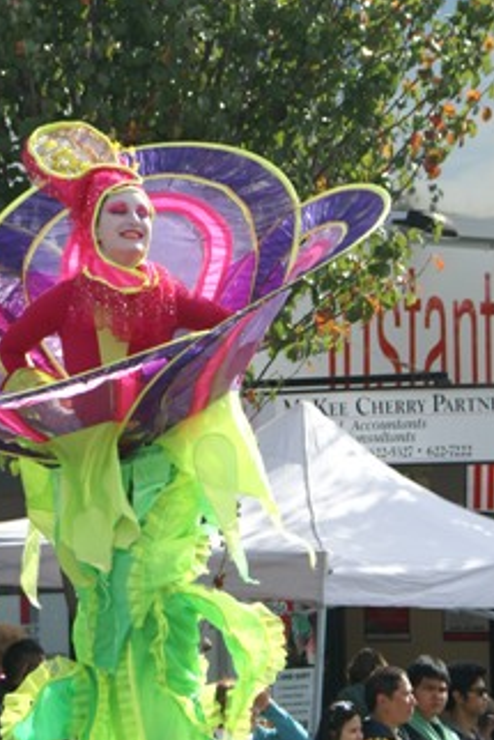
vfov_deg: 11.5
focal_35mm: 179
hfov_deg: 7.7
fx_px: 3680
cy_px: 372
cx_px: 90
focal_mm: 60
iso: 100
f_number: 8
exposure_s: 1/160
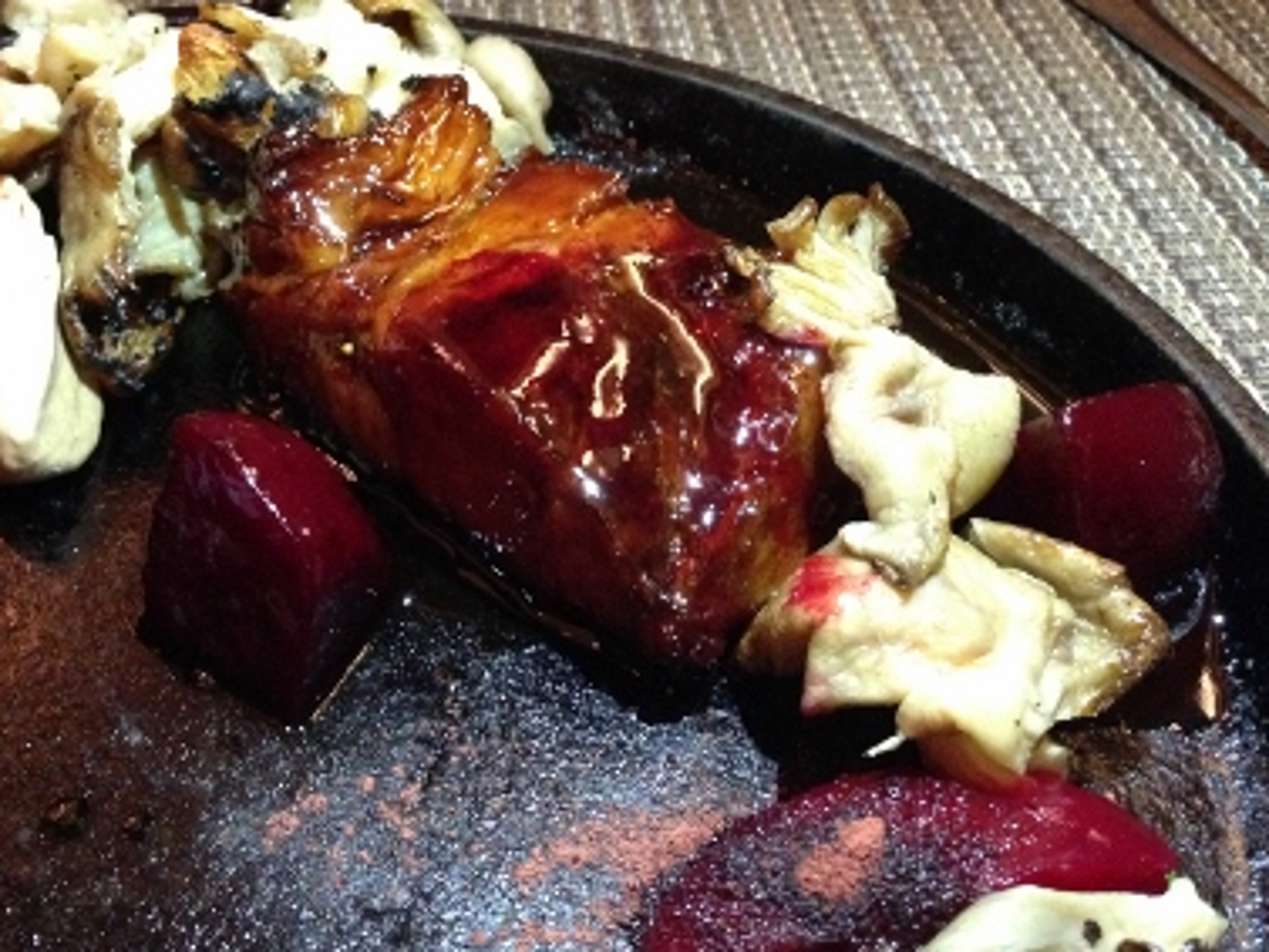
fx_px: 1540
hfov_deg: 44.5
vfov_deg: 34.3
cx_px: 495
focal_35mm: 42
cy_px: 535
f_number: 2.4
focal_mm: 4.12
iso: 800
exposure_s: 1/15
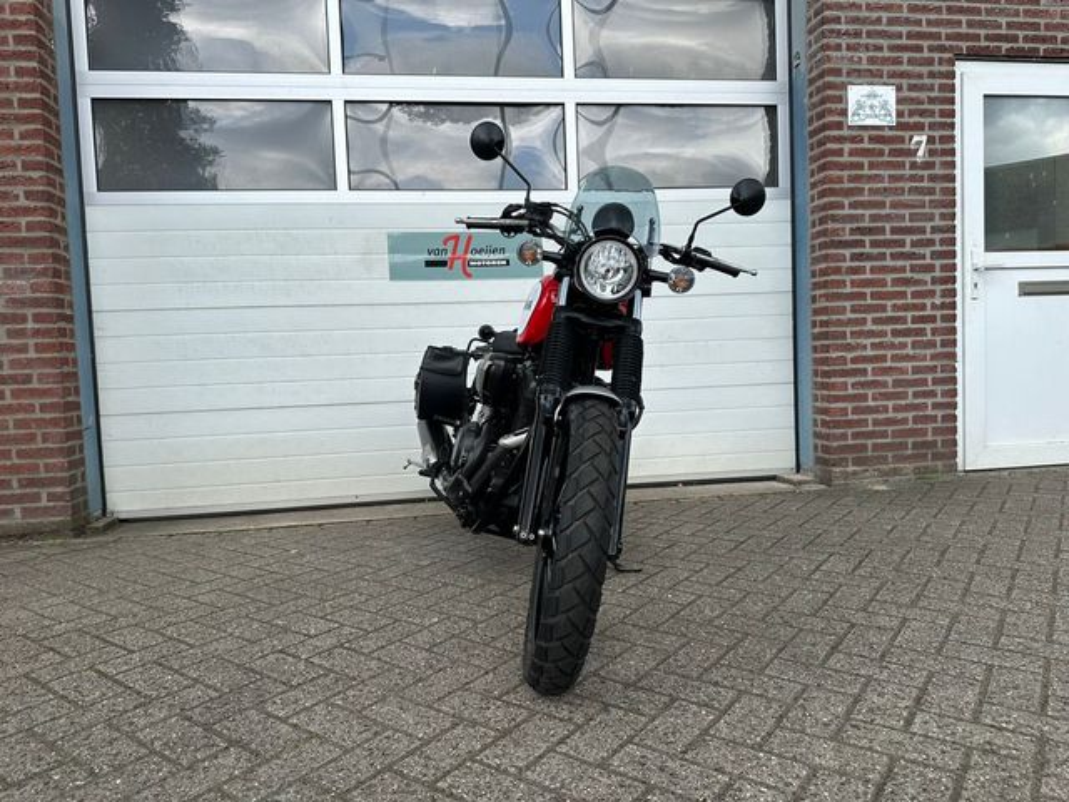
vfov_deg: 56.8
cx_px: 534
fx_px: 741
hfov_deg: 71.6
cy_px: 401
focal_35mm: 24
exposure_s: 1/1183
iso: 80
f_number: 1.78
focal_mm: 6.86
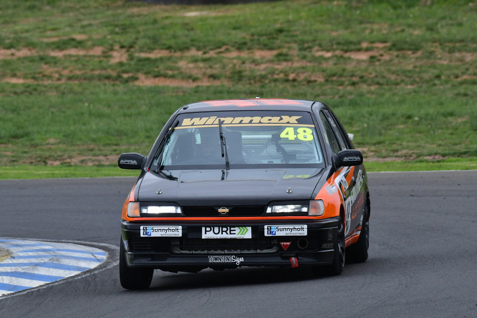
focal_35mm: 750
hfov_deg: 2.7
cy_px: 159
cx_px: 238
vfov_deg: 1.8
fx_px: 9941
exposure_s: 1/640
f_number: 11
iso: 1000
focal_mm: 500
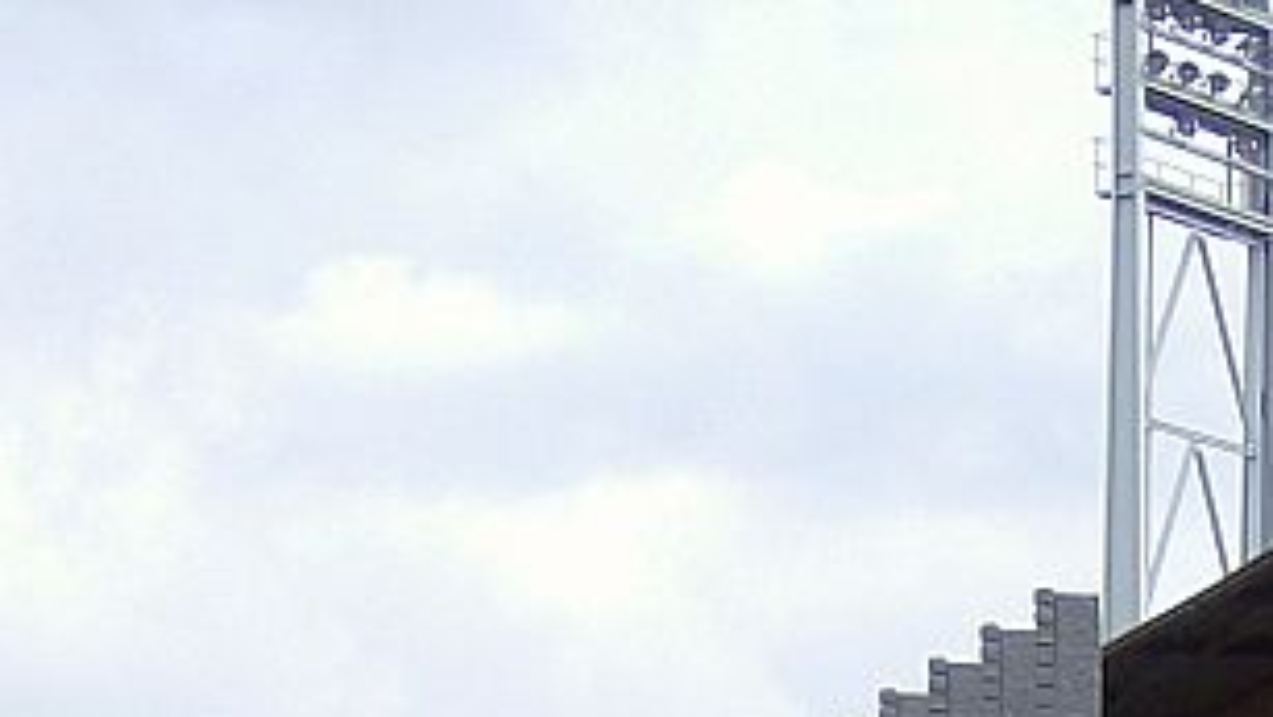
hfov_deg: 8.5
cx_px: 1095
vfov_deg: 4.7
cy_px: 1515
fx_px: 8577
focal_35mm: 254
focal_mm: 11.6
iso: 100
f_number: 3.7
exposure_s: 1/445
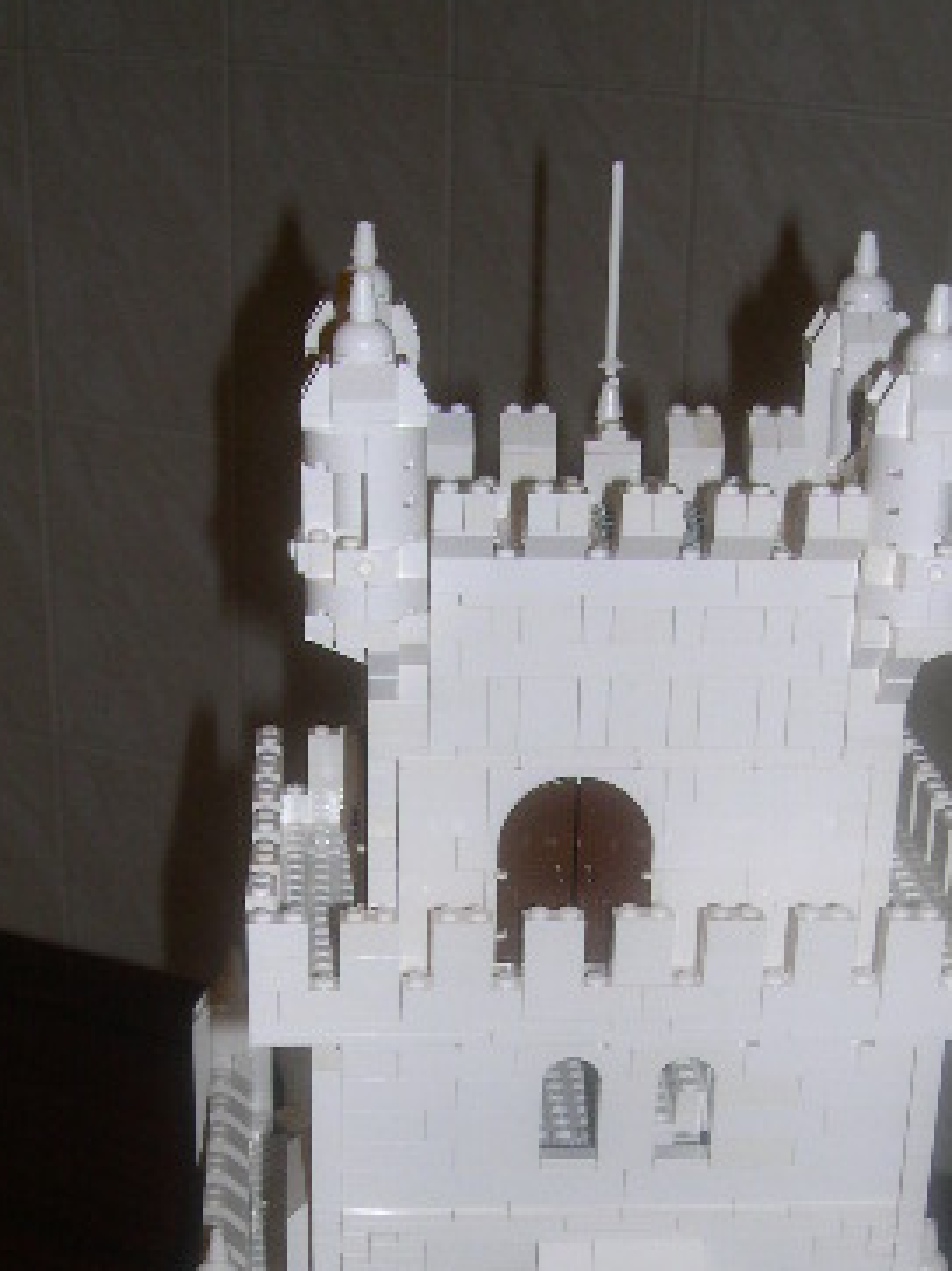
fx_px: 2458
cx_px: 511
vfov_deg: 28.0
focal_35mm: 67
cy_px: 1110
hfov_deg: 21.9
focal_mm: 8
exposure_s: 1/60
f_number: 2.8
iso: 100
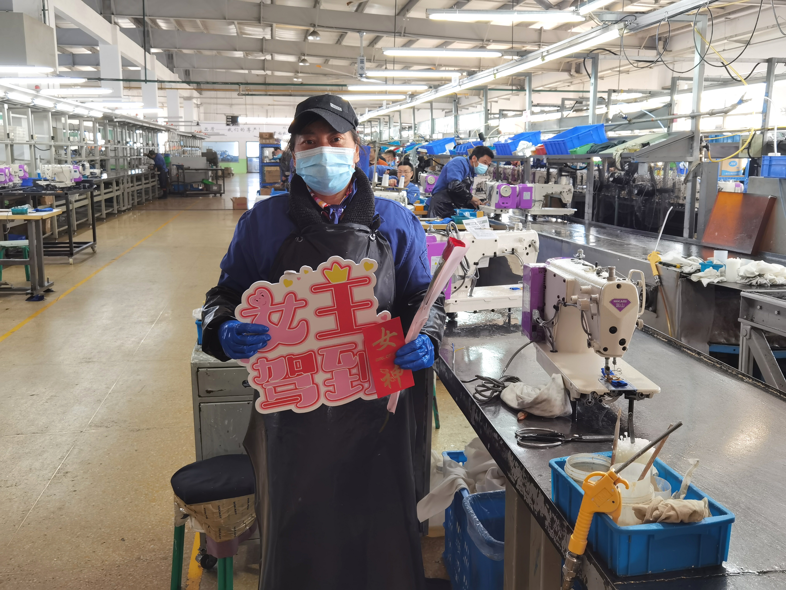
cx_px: 393
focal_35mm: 32
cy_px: 295
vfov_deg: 44.2
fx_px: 727
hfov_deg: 56.8
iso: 125
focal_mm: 6.71
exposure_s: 1/50
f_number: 1.9
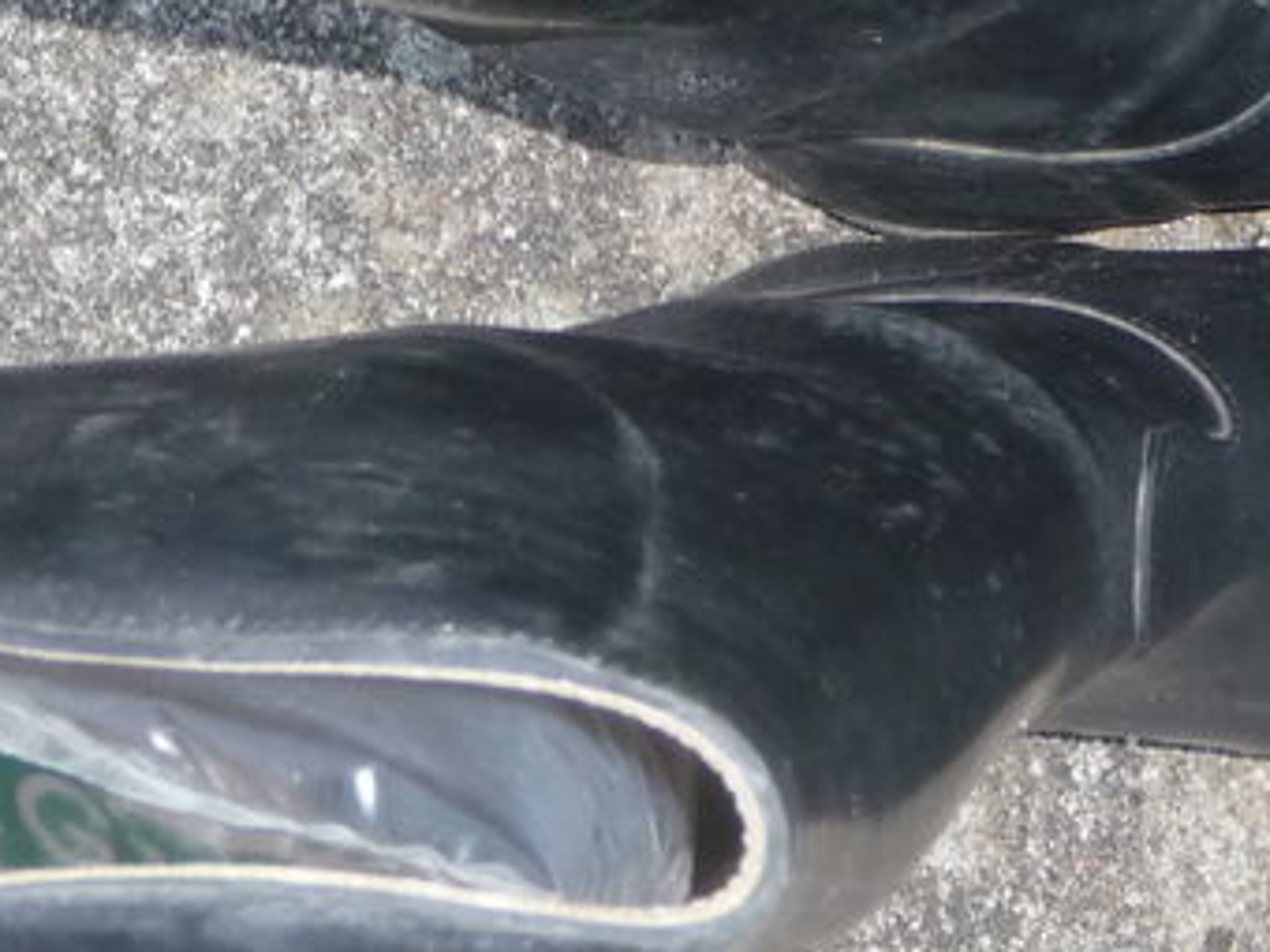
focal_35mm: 162
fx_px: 5943
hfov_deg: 12.2
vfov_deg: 9.1
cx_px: 717
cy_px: 161
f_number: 4.3
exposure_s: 1/30
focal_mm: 9.3
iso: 200
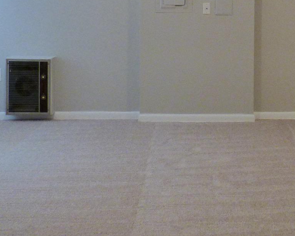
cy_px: 13
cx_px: 243
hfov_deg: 34.7
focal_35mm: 52
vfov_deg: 27.8
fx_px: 454
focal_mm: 3.58
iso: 400
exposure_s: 1/50
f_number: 2.8
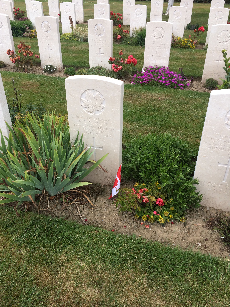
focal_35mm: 30
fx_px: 266
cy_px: 158
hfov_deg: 46.8
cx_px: 111
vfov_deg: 60.0
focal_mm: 4.15
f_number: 2.2
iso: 32
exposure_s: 1/1053
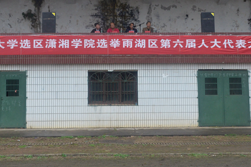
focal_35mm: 53
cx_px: 111
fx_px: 369
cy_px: 61
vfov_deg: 25.4
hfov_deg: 37.5
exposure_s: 1/320
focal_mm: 26
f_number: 9
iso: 800
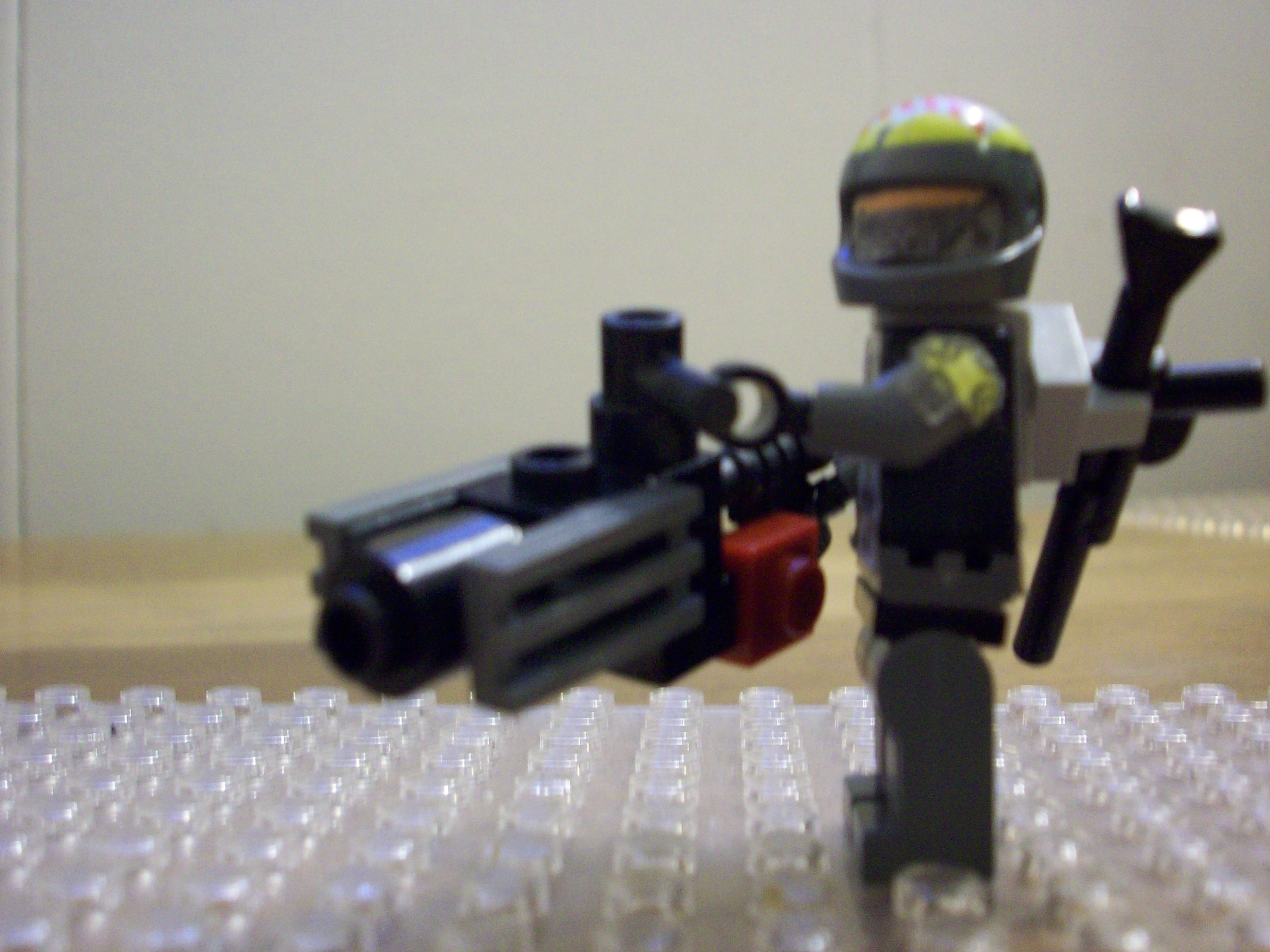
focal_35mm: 42
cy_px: 478
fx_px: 1541
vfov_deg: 34.3
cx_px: 696
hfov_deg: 44.7
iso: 200
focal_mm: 6.2
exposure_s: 1/8
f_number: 2.8
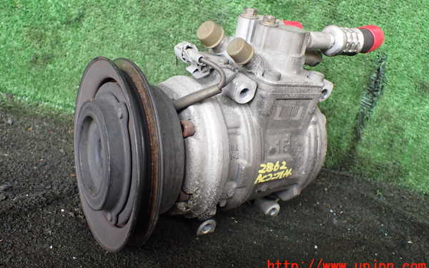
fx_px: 374
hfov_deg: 59.6
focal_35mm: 32
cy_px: 114
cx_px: 214
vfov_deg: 39.4
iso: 400
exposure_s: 1/125
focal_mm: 5.4
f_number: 2.3
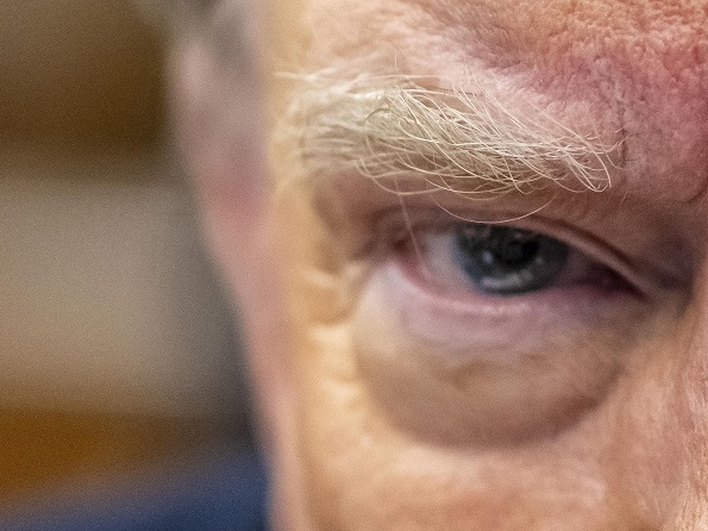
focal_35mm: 364
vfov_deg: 4.1
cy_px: 489
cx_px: 562
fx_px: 7443
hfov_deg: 5.4
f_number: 2.8
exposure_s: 1/250
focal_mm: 85
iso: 3200
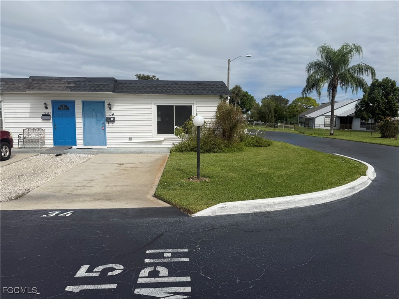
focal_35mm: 24
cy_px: 150
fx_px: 277
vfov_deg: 56.8
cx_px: 200
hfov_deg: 71.6
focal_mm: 6.76
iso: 80
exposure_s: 1/7353
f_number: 1.78
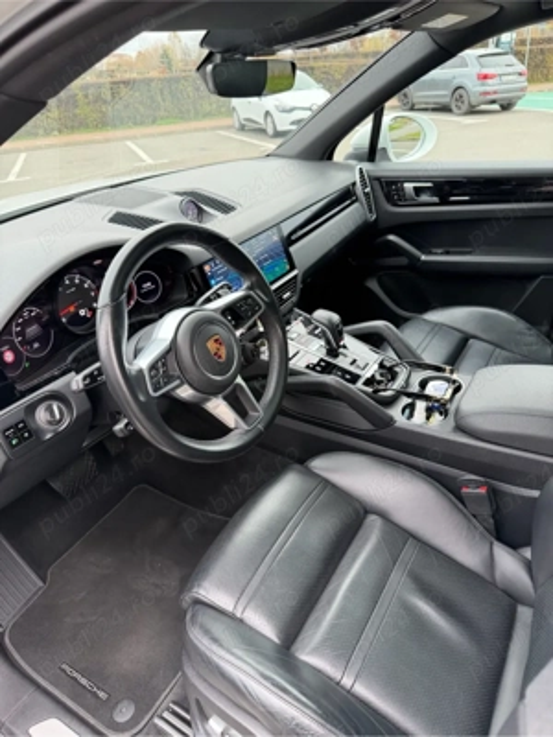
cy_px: 368
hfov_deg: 56.8
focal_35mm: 24
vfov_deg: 71.6
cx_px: 276
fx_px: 511
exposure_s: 1/173
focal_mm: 6.76
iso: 160
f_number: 1.78
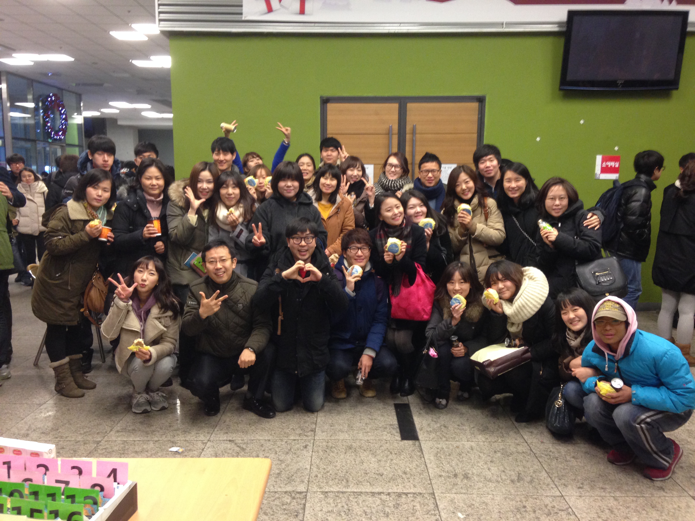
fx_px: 663
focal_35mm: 33
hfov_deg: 55.4
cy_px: 260
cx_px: 348
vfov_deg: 42.9
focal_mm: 4.12
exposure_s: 1/20
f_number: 2.4
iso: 200
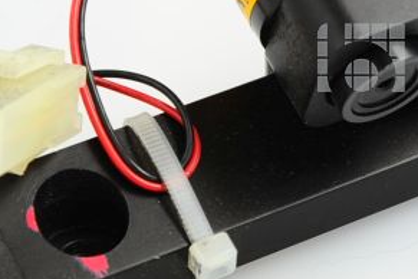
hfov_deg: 7.0
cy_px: 59
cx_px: 461
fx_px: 3413
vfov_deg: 4.7
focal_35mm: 294
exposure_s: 1/160
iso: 640
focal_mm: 95
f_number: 7.1
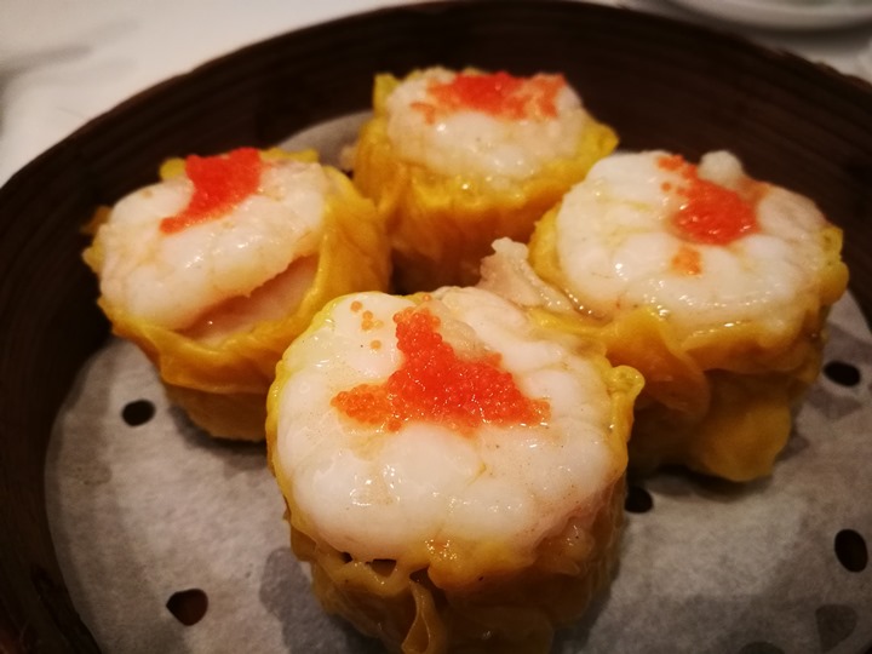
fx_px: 680
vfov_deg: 51.4
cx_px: 436
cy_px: 327
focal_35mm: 27
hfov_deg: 65.3
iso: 500
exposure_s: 1/20
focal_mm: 4.5
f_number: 4
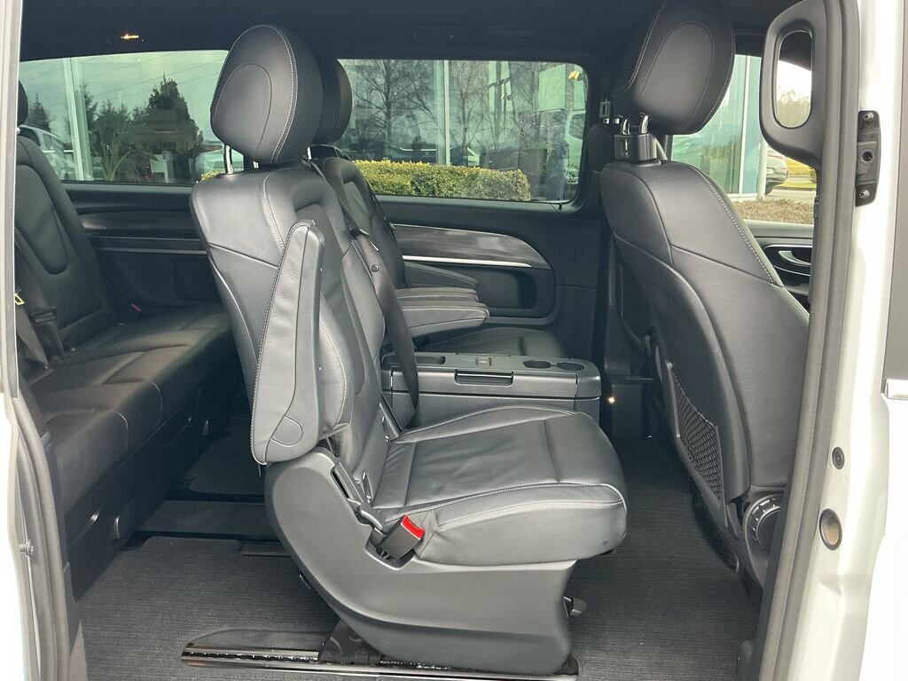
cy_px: 340
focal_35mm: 29
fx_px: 761
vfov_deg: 48.2
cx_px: 454
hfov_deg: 61.7
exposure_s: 1/60
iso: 100
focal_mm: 3
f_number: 1.8
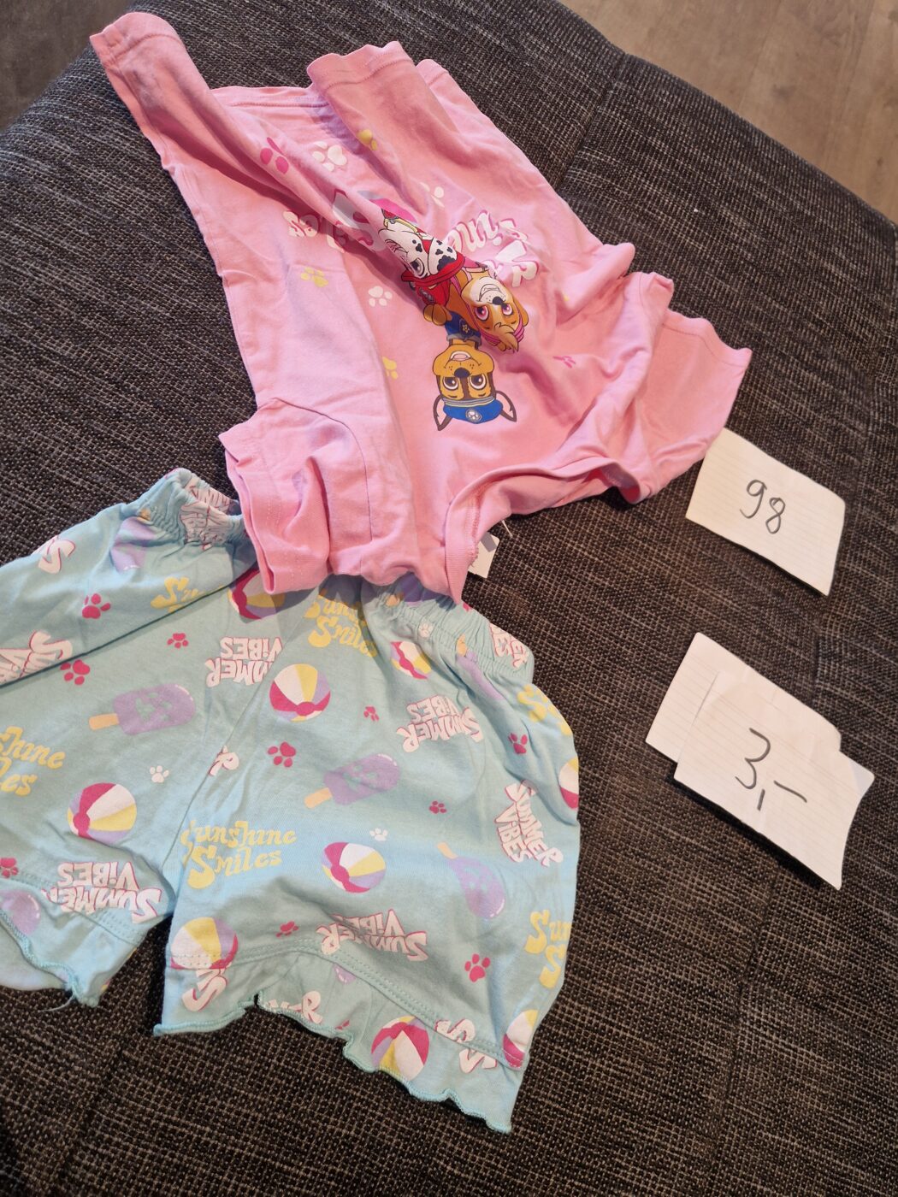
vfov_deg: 73.9
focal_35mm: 23
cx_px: 449
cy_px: 598
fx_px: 796
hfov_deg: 58.9
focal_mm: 5.4
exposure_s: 1/107
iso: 50
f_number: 1.8
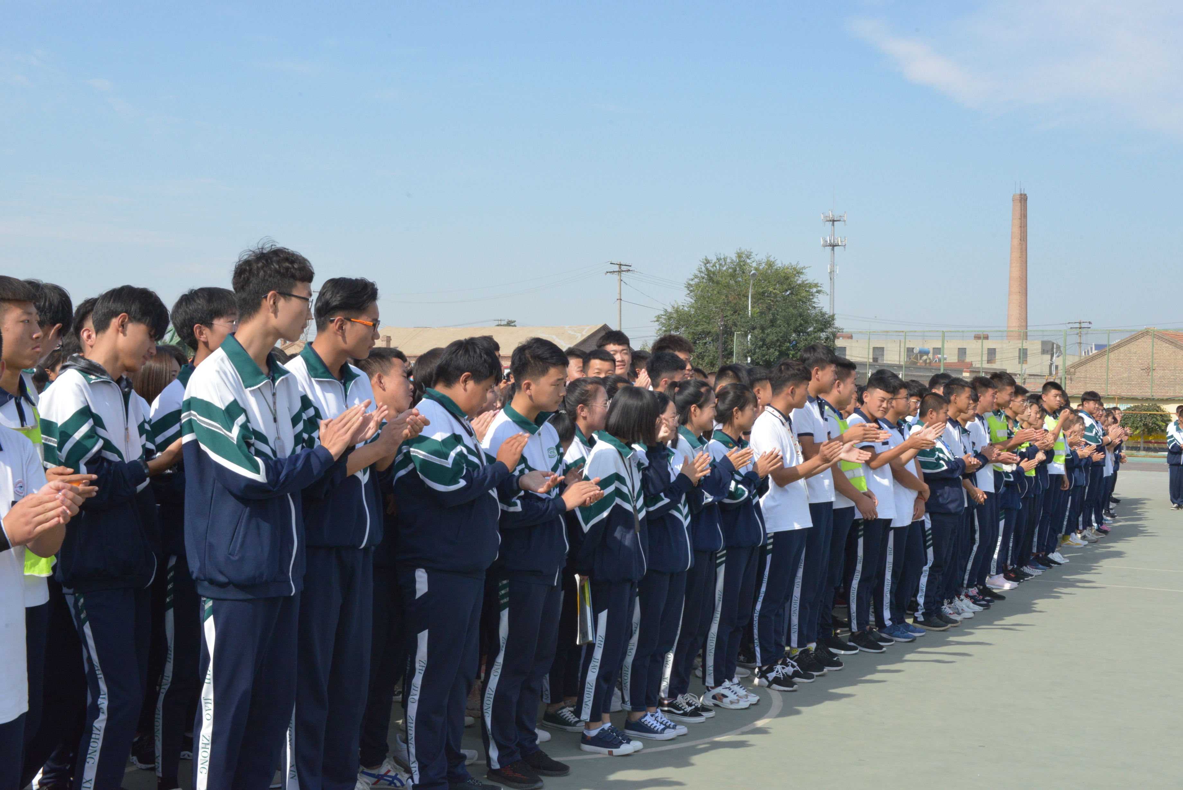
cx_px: 592
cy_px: 395
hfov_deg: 41.1
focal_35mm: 48
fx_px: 1578
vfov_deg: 28.1
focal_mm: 48
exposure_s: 1/1000
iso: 3200
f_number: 16
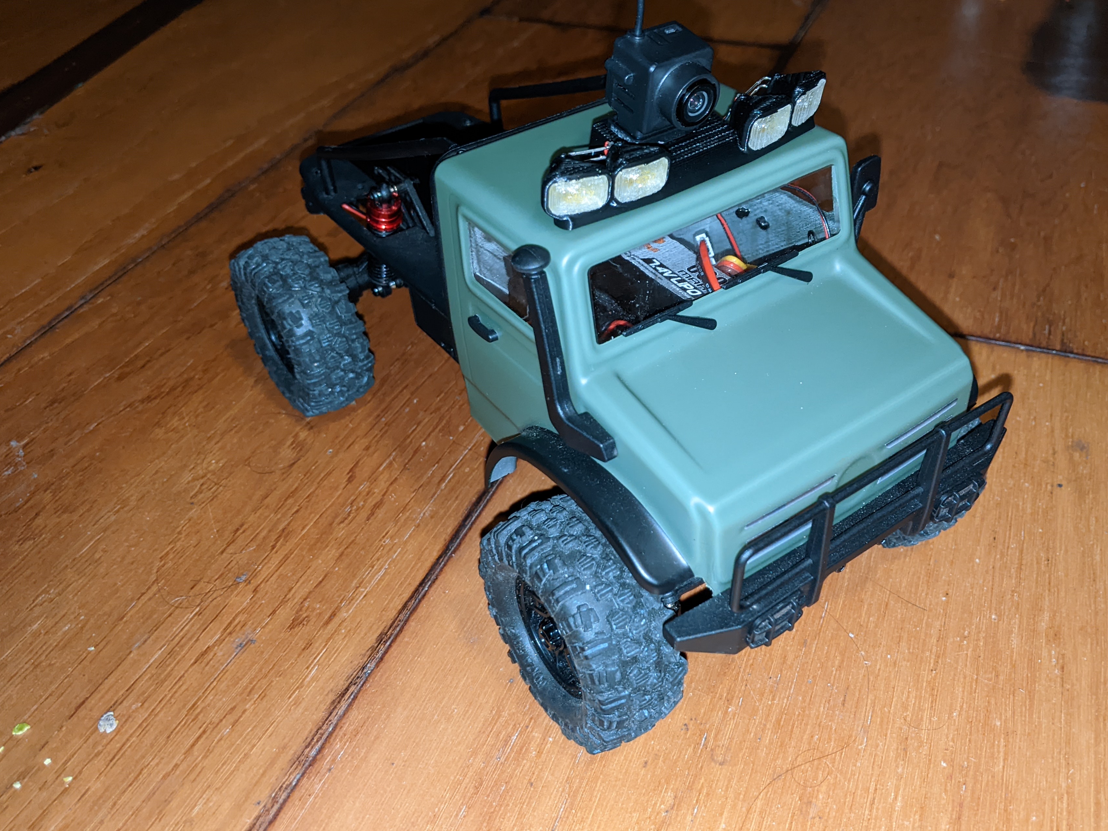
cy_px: 383
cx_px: 612
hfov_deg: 56.7
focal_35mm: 32
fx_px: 1024
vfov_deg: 44.1
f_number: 1.8
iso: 338
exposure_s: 1/24
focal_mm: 4.44
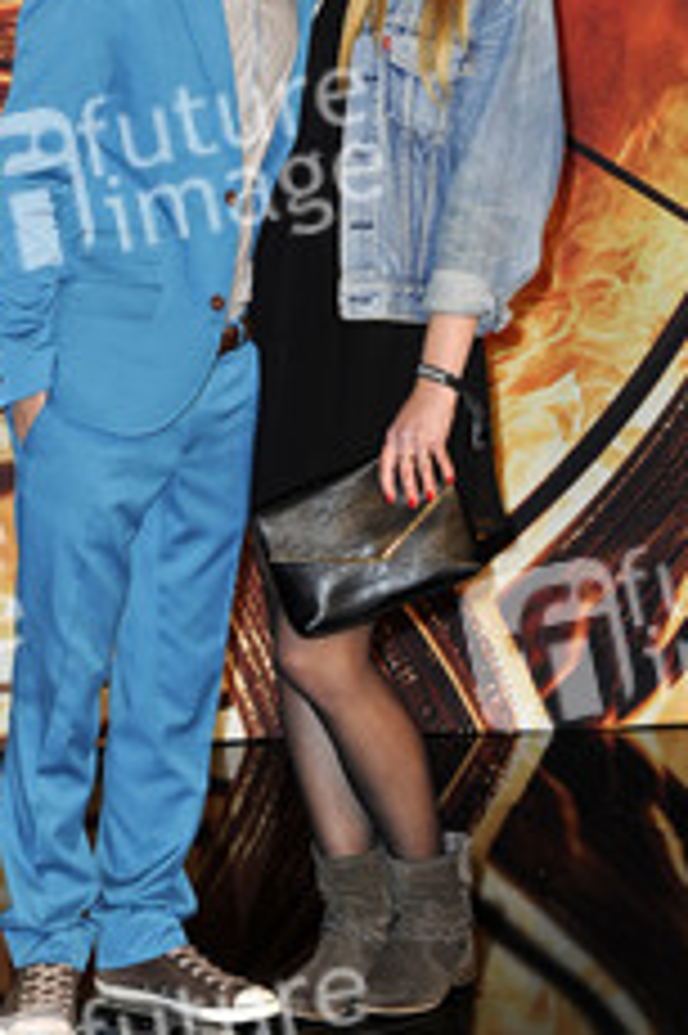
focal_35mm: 122
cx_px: 286
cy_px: 400
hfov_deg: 11.2
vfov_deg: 16.8
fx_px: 3502
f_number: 6.3
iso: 800
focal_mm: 70
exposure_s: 1/160
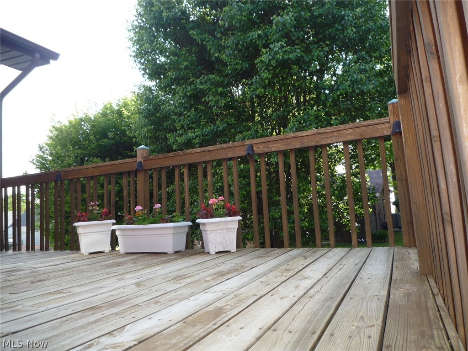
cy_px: 176
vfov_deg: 54.9
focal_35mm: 25
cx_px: 234
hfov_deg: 69.4
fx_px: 338
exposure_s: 1/200
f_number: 2.8
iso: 100
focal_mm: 4.4
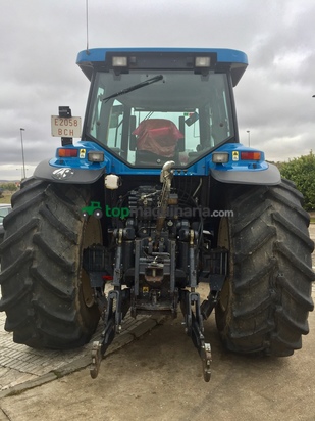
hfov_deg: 48.2
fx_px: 352
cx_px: 158
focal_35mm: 29
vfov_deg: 61.7
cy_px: 210
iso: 32
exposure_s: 1/150
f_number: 2.2
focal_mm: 4.15
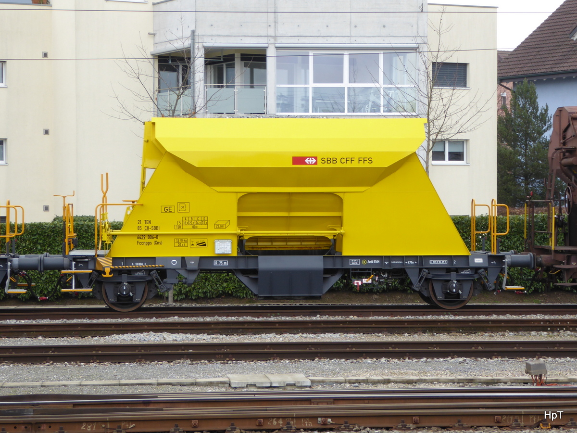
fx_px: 1784
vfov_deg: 13.8
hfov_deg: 18.4
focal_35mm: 107
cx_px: 288
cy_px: 216
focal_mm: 17.5
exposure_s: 1/60
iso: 100
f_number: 5
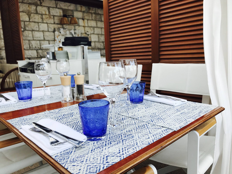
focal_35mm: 28
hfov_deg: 63.4
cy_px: 87
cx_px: 116
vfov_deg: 49.7
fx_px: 188
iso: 20
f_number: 1.8
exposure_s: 1/541
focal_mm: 3.99
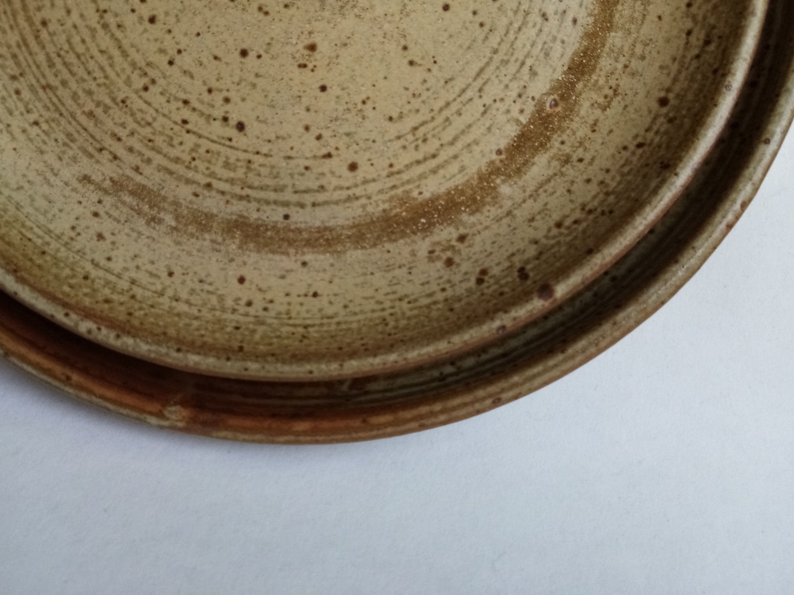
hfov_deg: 63.4
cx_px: 391
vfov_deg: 49.7
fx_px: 642
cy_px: 300
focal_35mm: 28
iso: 156
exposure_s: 1/50
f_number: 1.8
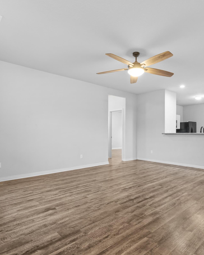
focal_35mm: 22
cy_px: 131
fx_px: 166
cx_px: 126
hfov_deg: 62.4
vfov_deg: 75.0
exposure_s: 1.6
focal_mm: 10
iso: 400
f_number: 9
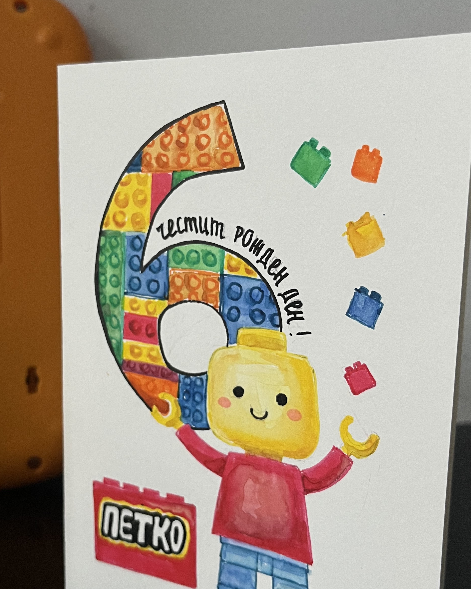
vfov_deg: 42.0
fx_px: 767
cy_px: 301
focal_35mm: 44
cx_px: 163
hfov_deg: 33.9
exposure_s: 1/60
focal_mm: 5.1
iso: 125
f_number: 1.6
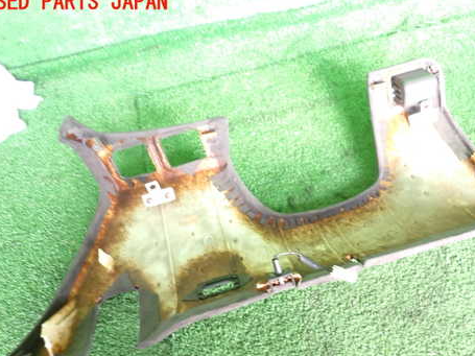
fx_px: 453
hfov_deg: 54.8
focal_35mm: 33
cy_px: 224
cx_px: 291
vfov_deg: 42.6
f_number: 2
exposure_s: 1/30
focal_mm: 4.5
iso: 640
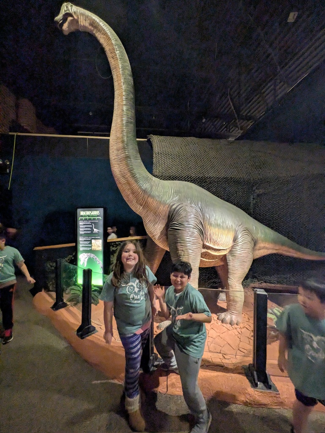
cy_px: 216
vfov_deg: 102.0
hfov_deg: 85.7
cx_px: 162
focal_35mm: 14
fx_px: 175
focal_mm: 1.83
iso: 963
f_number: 2.2
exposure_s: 1/24
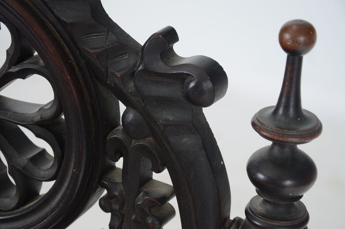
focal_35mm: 105
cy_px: 114
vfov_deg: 13.0
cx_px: 172
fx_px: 1004
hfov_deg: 19.5
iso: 160
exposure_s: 1/80
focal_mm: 70
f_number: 6.3
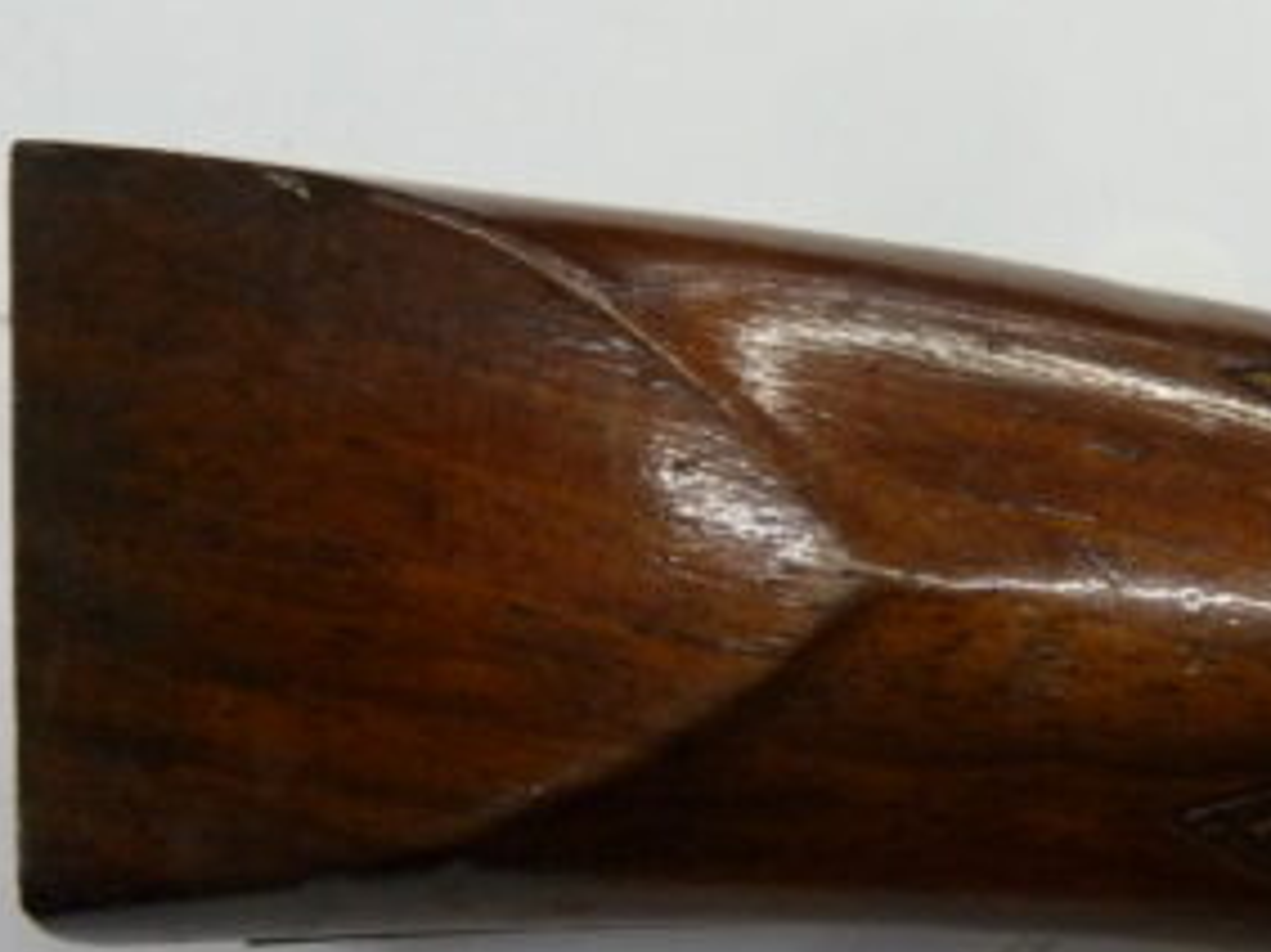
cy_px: 705
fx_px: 1945
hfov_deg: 35.1
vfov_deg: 27.2
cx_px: 1011
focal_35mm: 53
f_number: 3.3
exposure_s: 1/30
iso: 400
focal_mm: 4.1
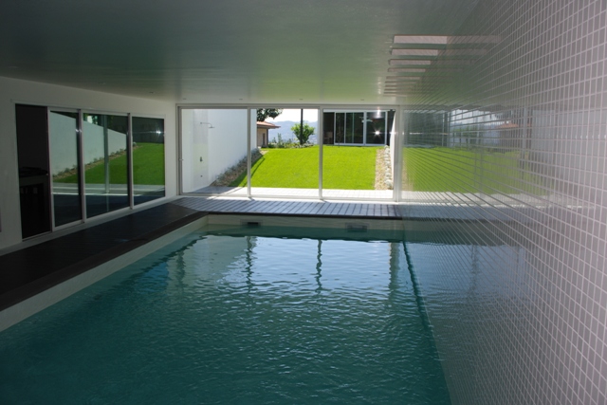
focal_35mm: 31
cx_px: 304
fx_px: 523
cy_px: 202
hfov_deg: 60.3
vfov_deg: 42.3
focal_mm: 21.25
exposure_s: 1/180
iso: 200
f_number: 8
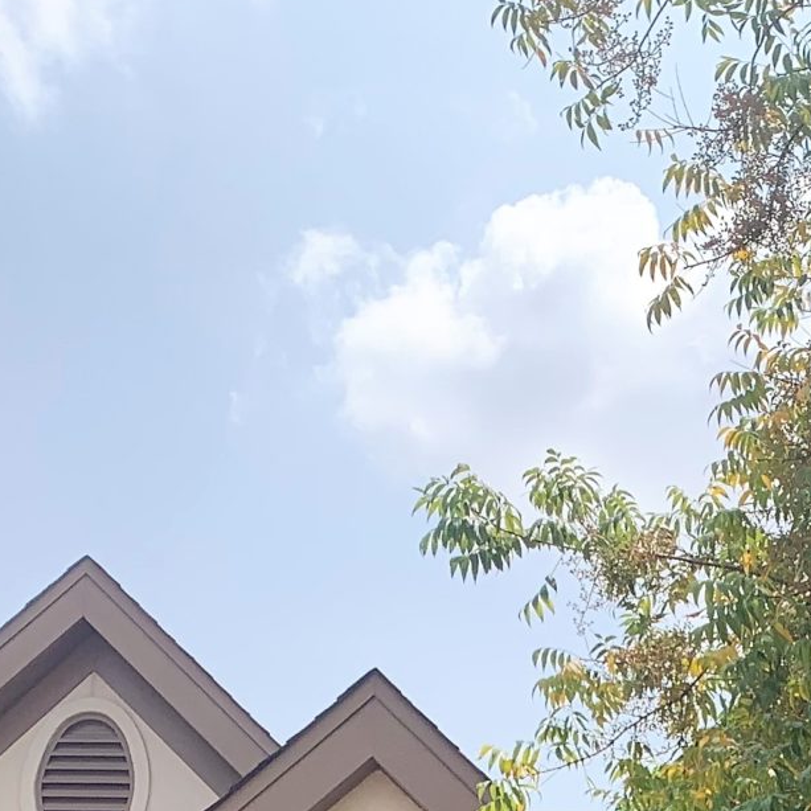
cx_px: 789
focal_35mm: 96
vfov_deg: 16.3
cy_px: 1258
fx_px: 2545
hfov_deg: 17.7
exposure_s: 1/1916
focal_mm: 4.25
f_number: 1.8
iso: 25
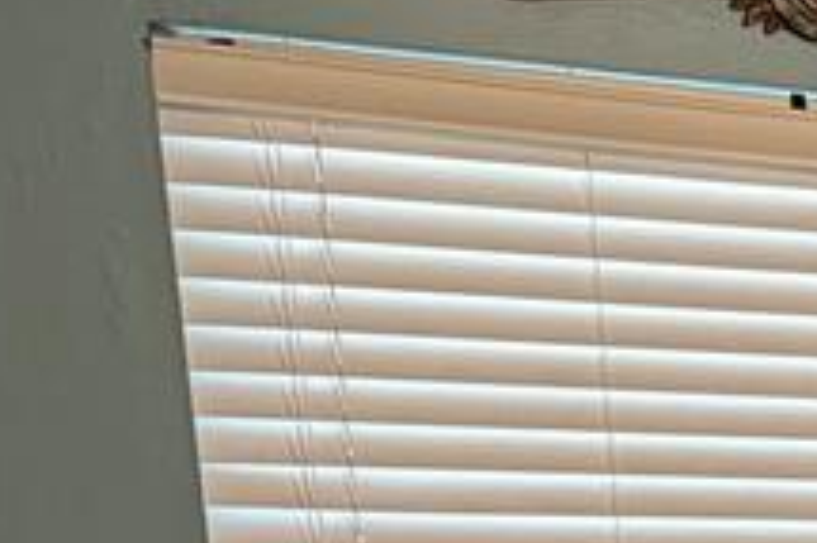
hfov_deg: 14.1
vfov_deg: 10.1
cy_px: 1276
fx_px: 2698
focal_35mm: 119
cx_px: 1710
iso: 500
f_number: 1.78
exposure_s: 1/60
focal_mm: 6.76
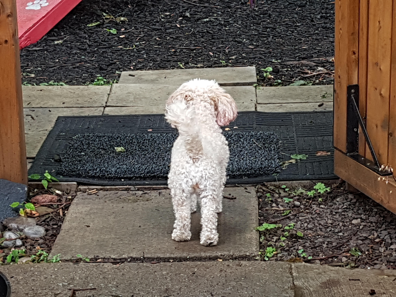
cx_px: 198
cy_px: 148
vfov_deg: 53.1
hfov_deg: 67.3
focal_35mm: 26
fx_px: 297
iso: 64
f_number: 1.7
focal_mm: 4.2
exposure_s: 1/50
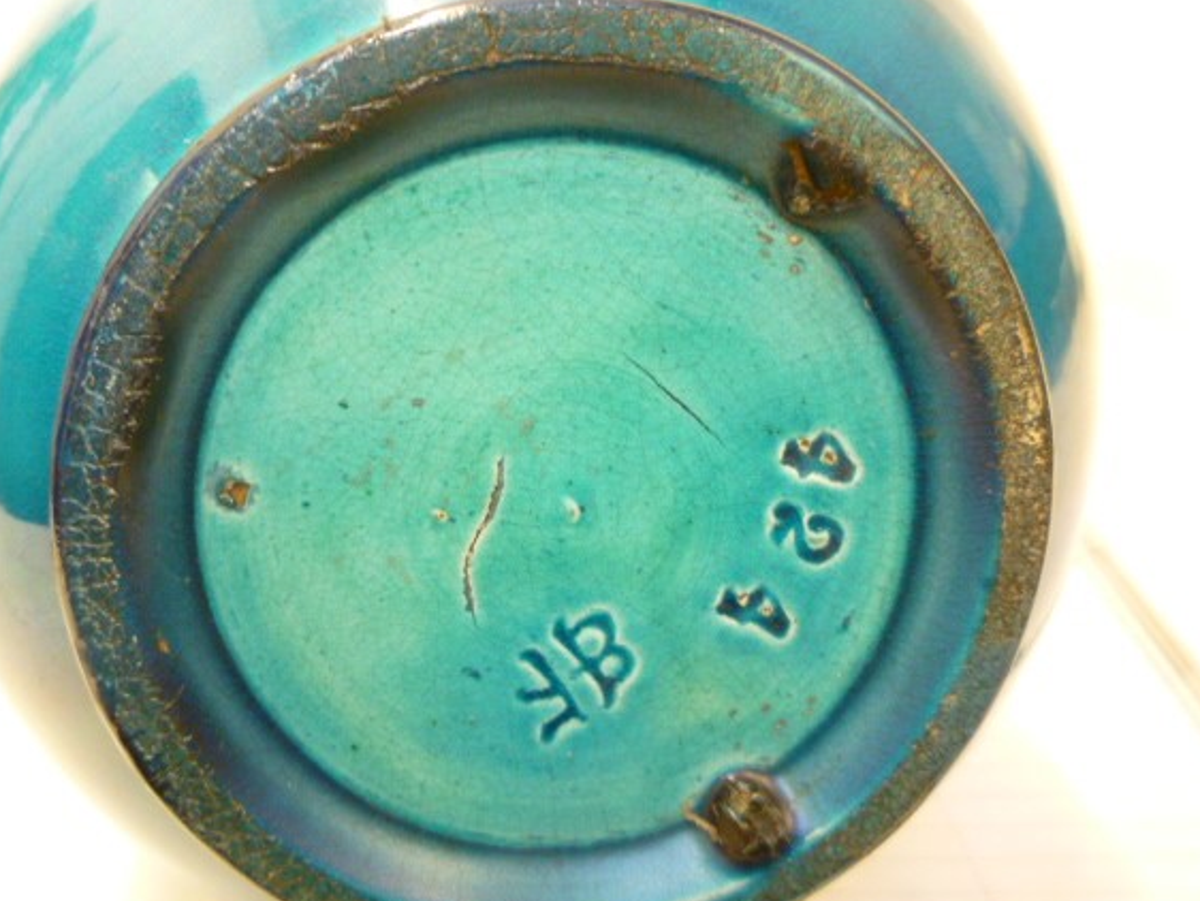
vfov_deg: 42.9
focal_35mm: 33
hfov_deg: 55.2
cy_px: 489
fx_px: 1144
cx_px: 540
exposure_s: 1/15
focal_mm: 5.2
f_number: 3.3
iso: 400
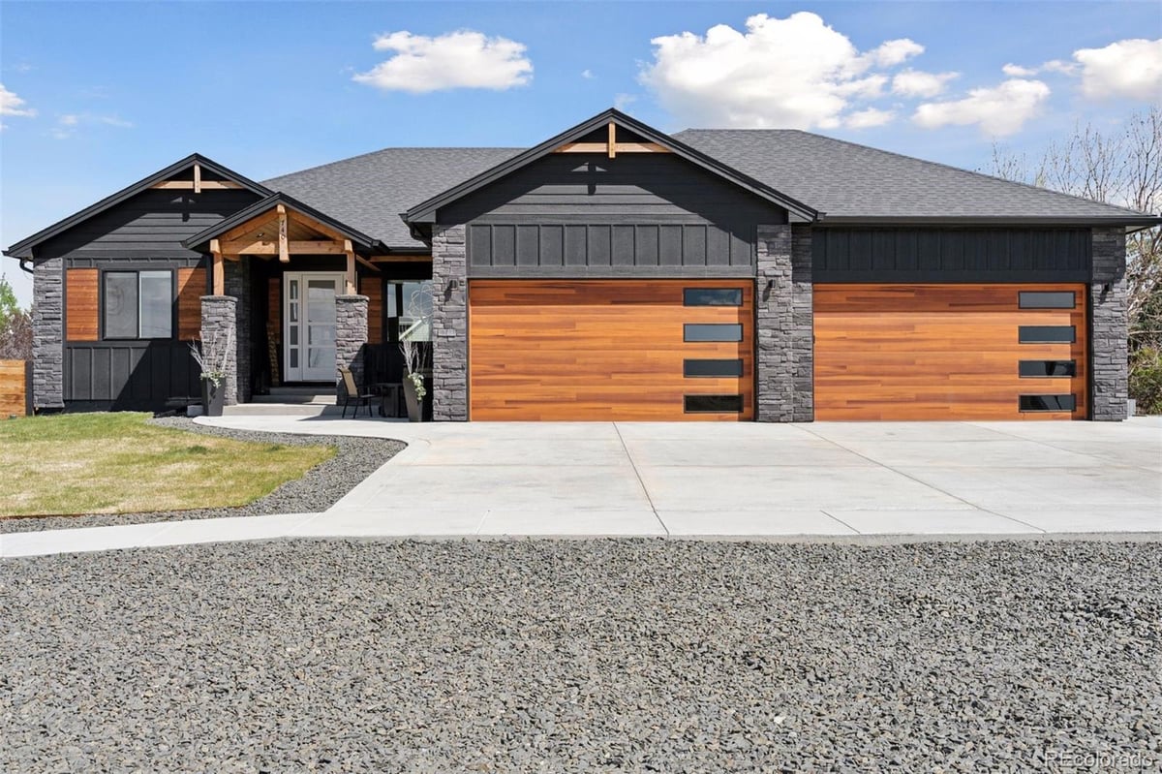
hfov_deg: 53.2
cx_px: 581
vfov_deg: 36.8
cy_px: 387
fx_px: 1161
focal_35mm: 36
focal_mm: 36
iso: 400
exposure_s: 1/1250
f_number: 8
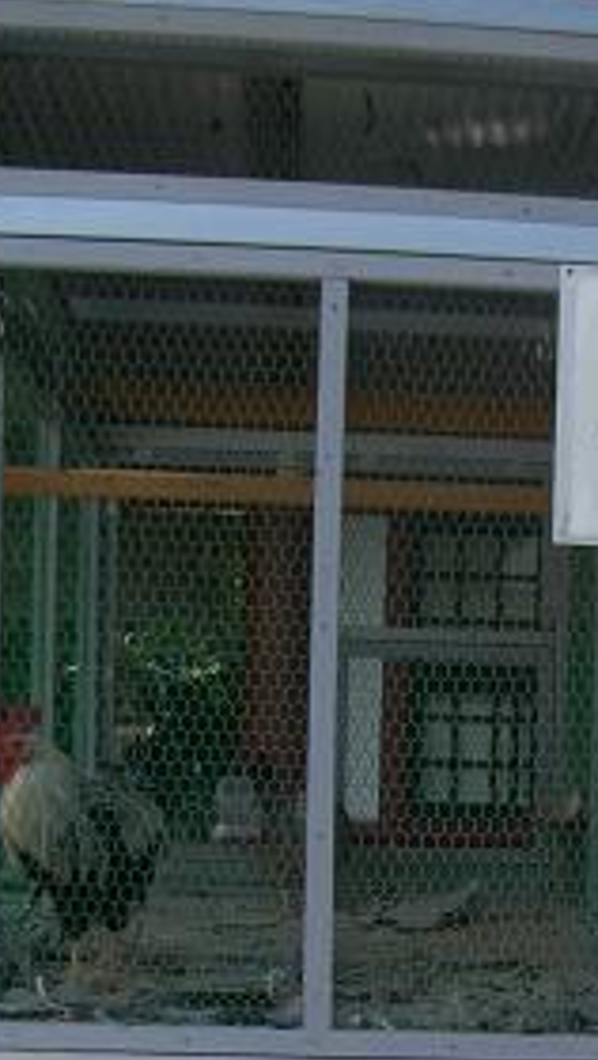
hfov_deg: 15.8
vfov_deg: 27.5
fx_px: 2109
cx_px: 604
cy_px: 895
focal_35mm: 75
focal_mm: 6.2
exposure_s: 1/160
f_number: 2.7
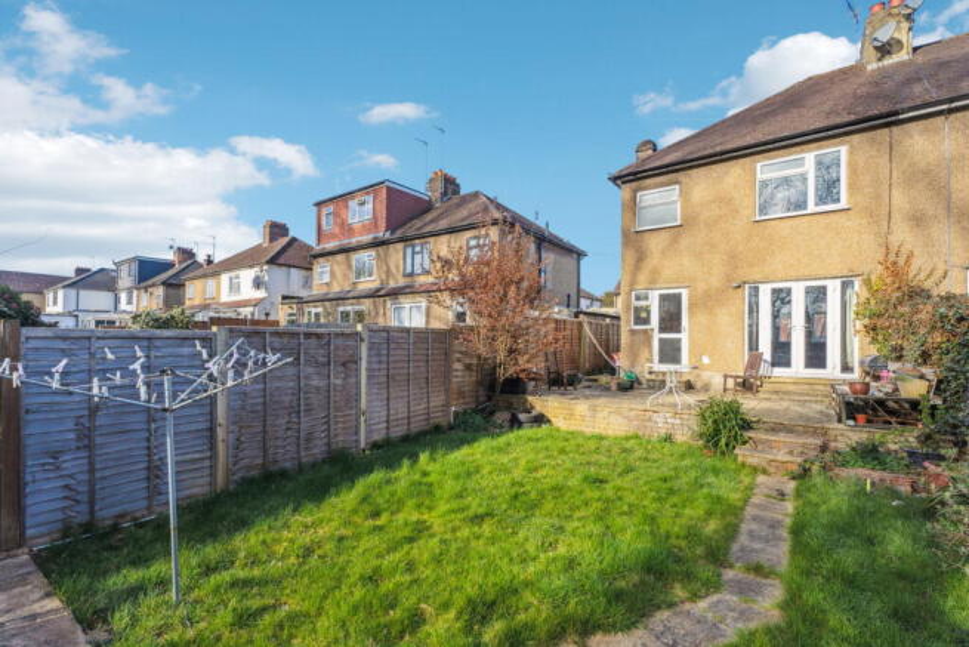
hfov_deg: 96.7
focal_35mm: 16
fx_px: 431
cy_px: 324
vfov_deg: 73.8
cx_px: 484
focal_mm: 16
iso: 320
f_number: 8
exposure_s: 1/400
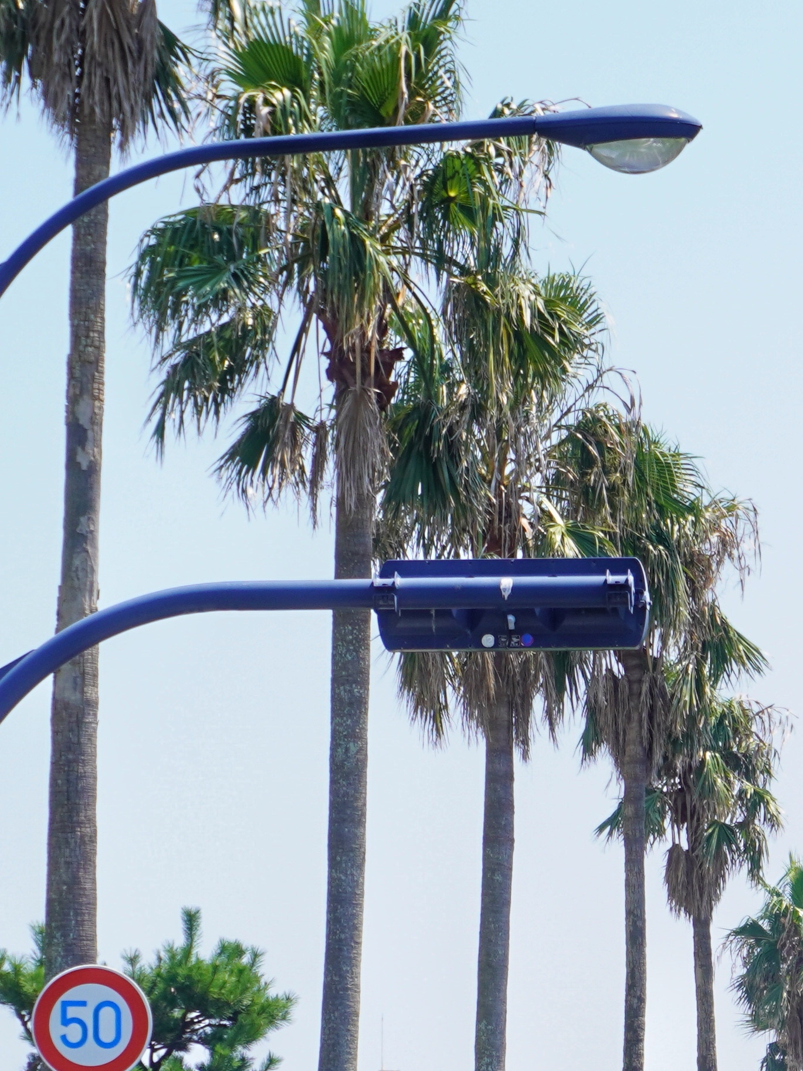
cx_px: 1394
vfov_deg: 8.4
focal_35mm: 237
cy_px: 690
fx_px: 7332
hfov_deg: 6.2
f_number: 8
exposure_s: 1/160
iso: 100
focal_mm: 50
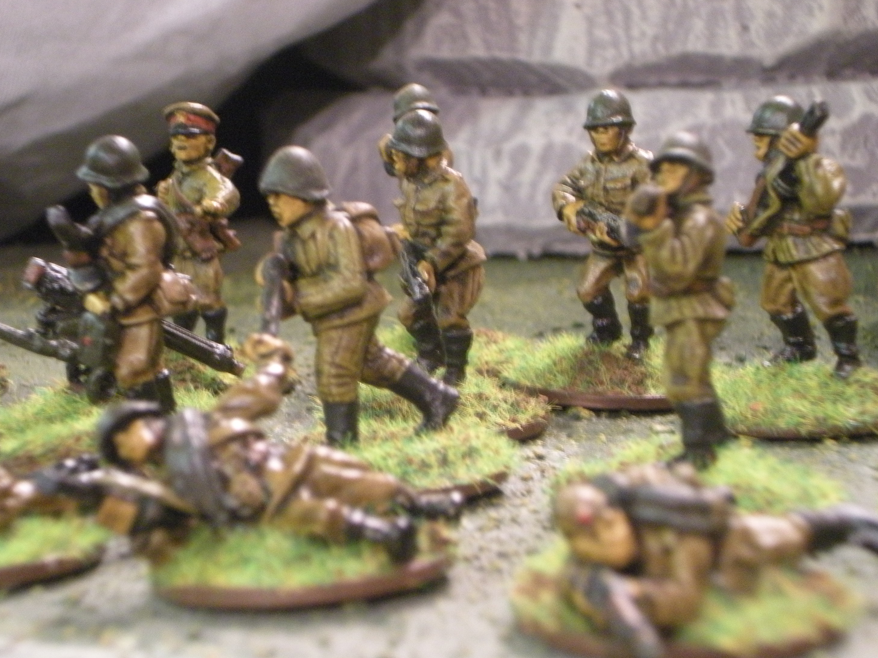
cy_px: 324
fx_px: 2993
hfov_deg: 16.7
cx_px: 415
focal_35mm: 118
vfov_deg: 12.6
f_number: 5.7
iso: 403
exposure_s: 1/8
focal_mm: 17.3
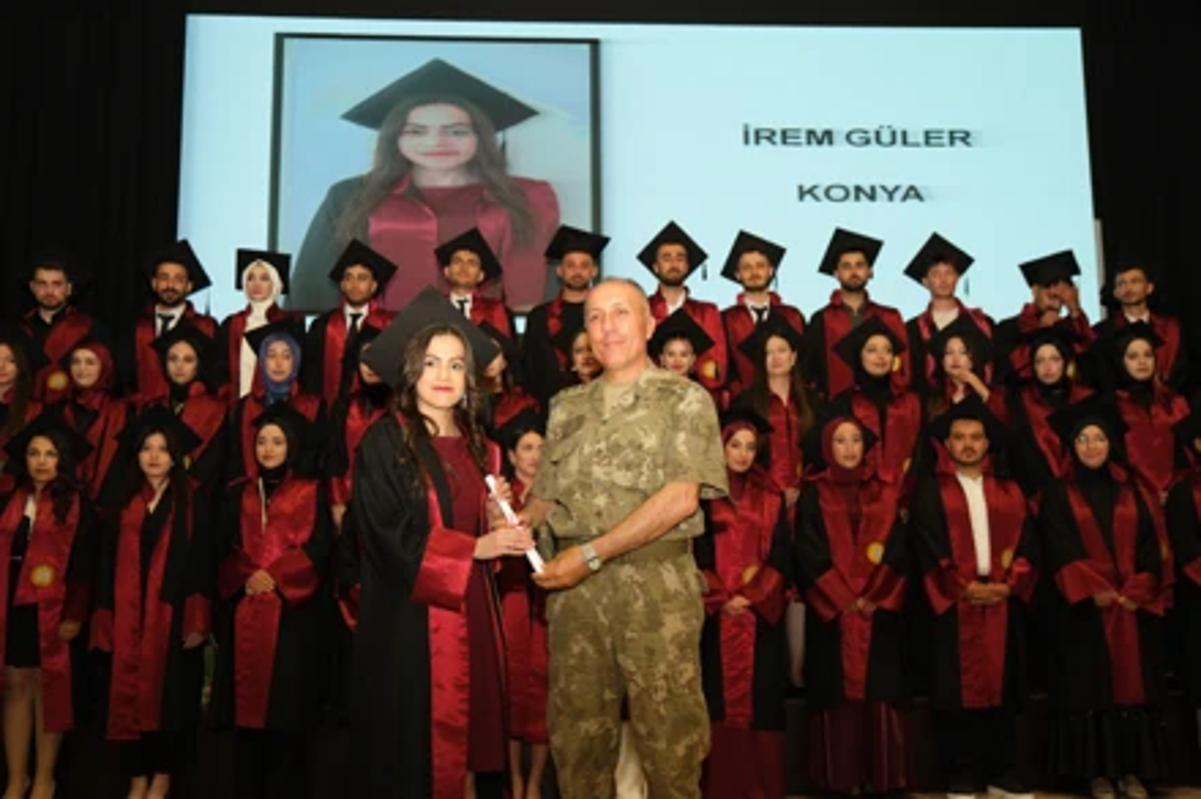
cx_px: 600
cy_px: 400
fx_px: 1100
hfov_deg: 57.2
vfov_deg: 39.9
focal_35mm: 33
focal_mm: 22
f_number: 2.8
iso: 1250
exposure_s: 1/160
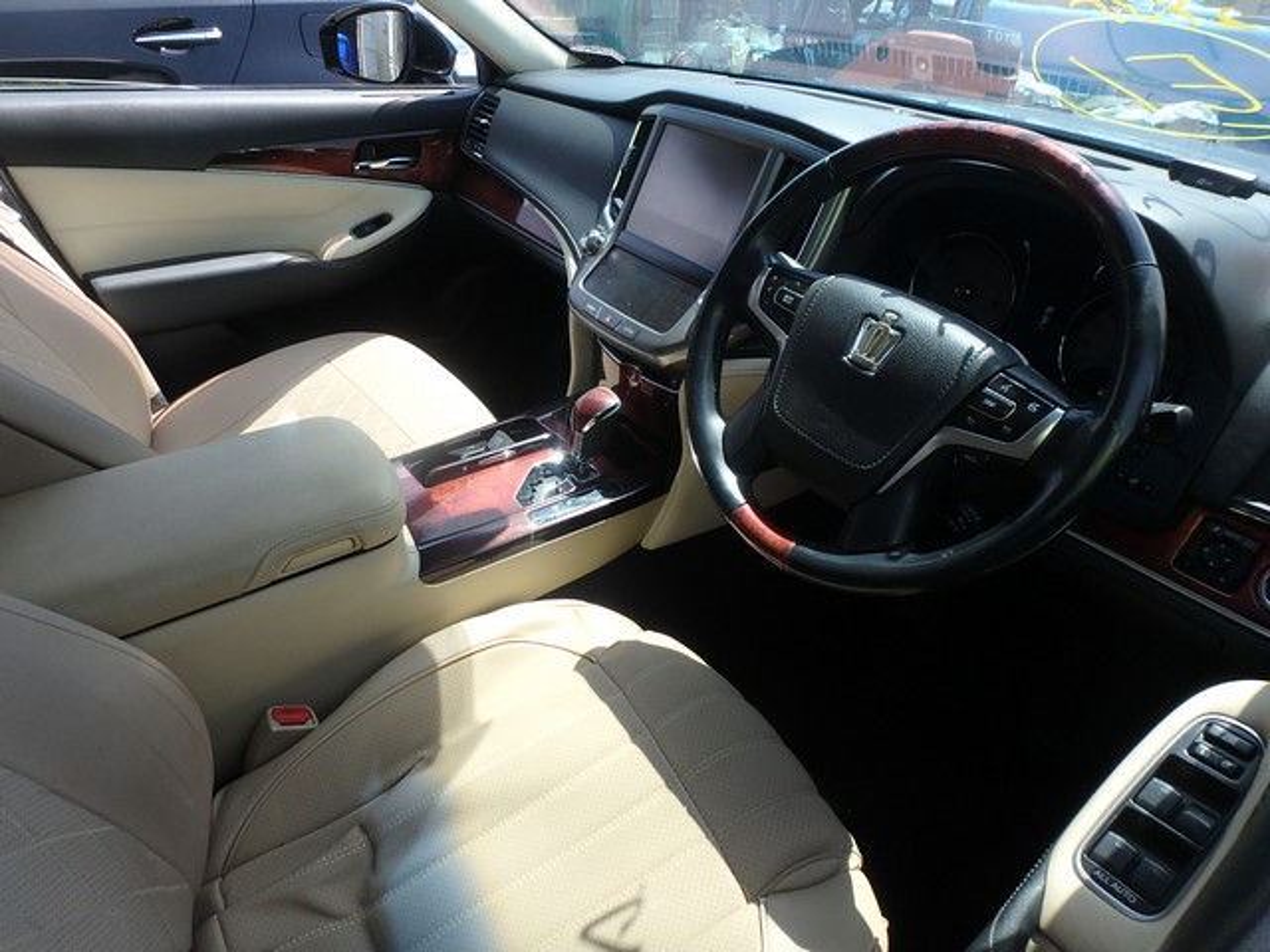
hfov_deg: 79.0
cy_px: 476
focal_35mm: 21
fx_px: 770
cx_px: 635
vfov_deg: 63.4
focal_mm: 3.7
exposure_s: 1/320
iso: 125
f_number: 3.5
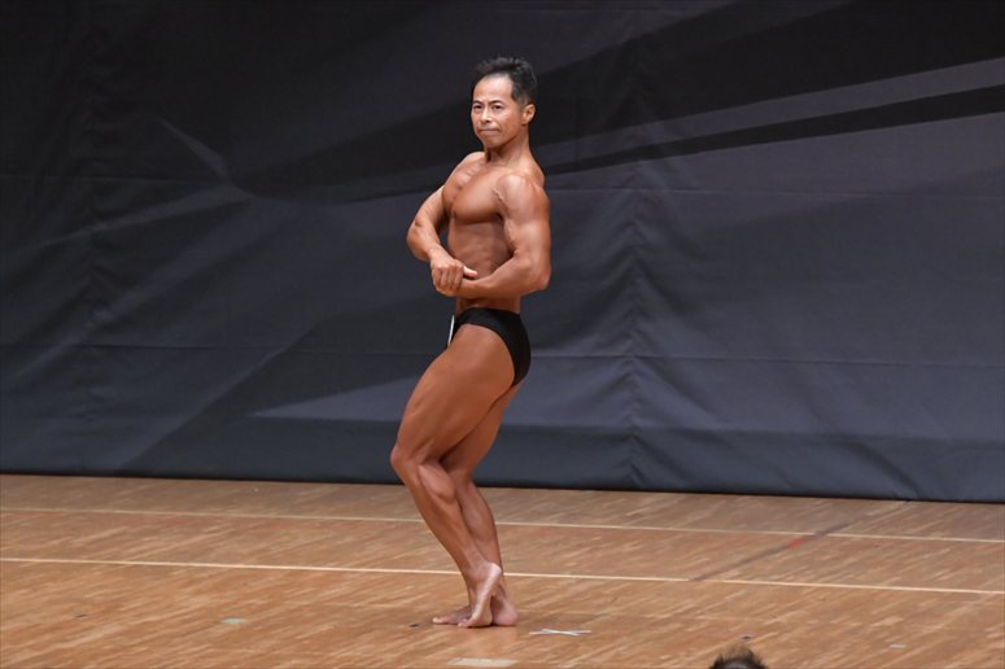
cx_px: 502
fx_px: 7952
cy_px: 334
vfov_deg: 4.8
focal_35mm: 285
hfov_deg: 7.2
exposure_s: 1/400
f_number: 5.6
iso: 6400
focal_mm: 190
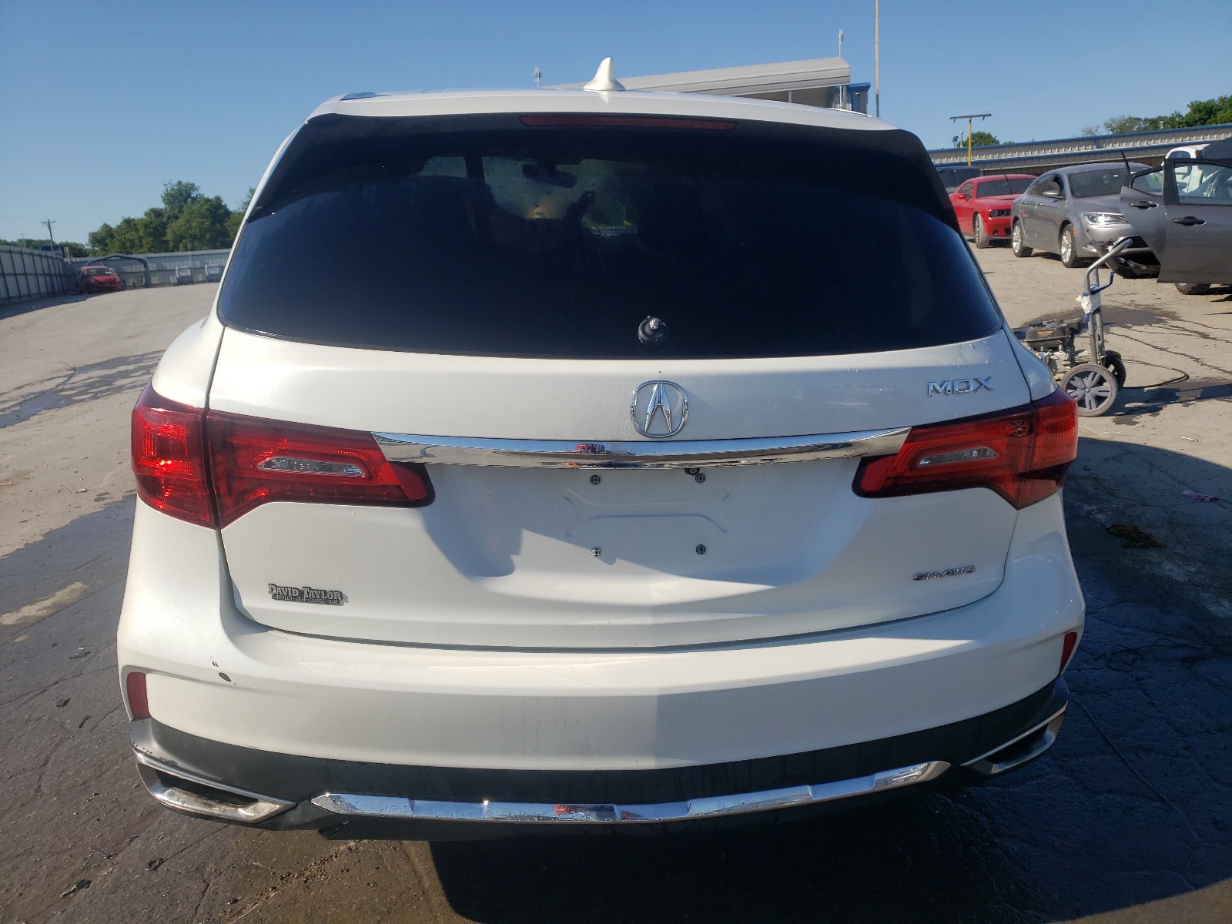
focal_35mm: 26
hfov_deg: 67.3
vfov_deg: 53.1
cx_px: 616
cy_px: 462
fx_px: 925
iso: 50
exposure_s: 1/5000
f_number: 1.5
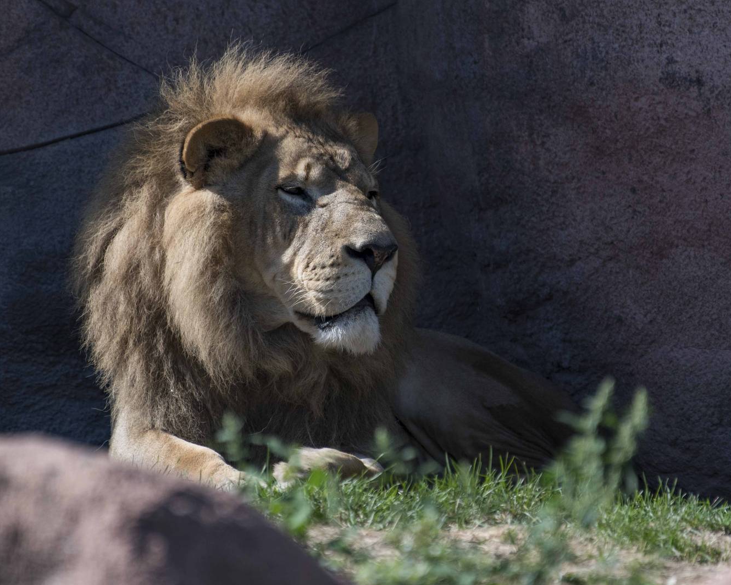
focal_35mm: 847
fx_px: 18325
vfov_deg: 1.8
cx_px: 377
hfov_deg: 2.3
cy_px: 293
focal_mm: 500
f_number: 5.6
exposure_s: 1/1600
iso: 400
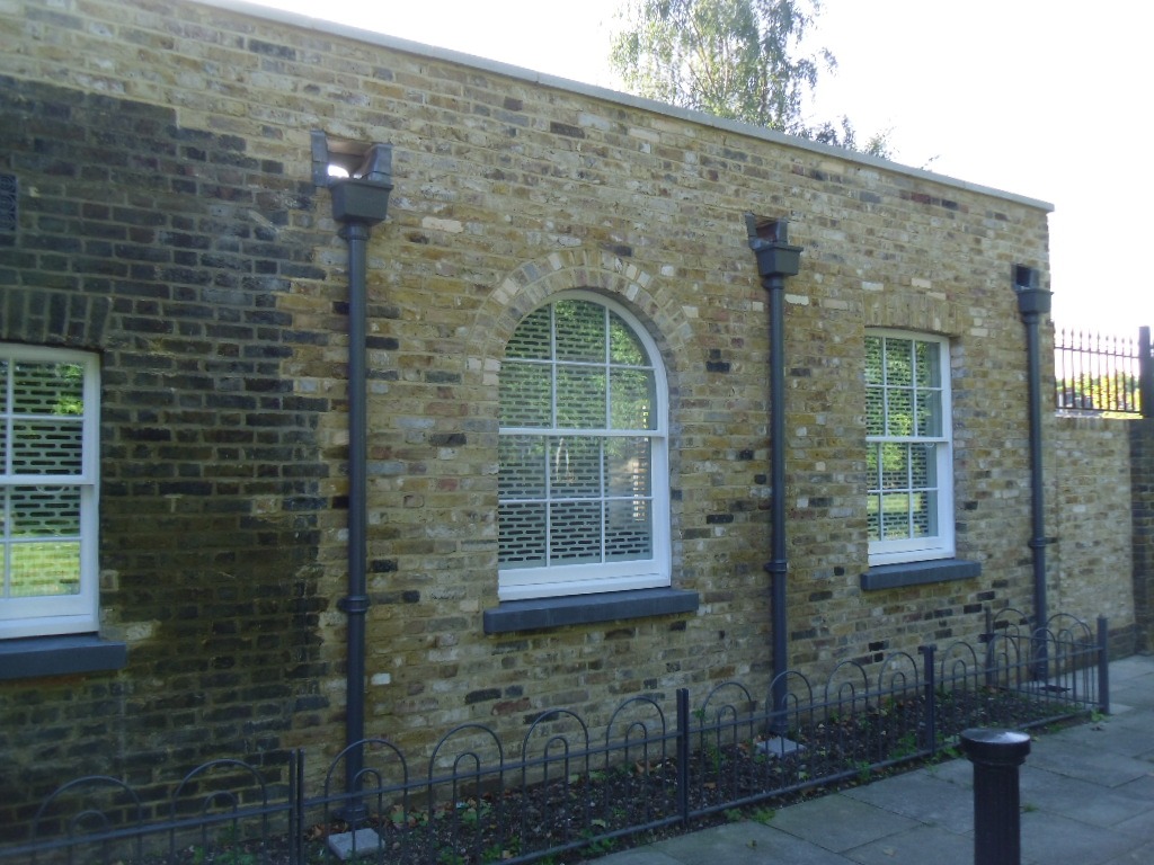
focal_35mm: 31
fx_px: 1033
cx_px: 577
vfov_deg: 45.4
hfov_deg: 58.4
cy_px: 432
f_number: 3.3
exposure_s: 1/90
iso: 80
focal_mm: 5.6
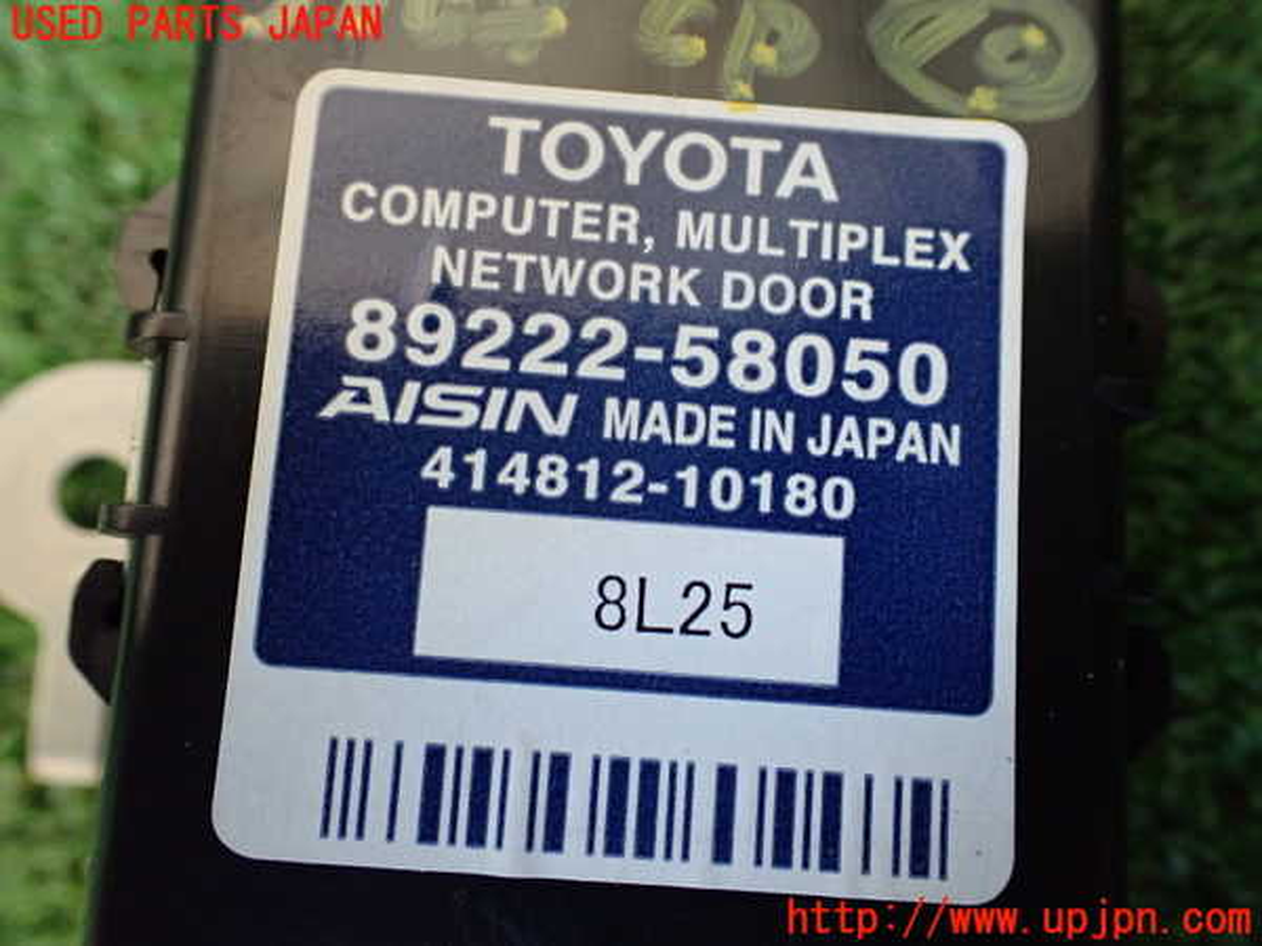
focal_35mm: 30
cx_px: 631
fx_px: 1094
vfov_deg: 46.8
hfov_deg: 60.0
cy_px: 473
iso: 800
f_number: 2.3
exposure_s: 1/100
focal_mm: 5.4
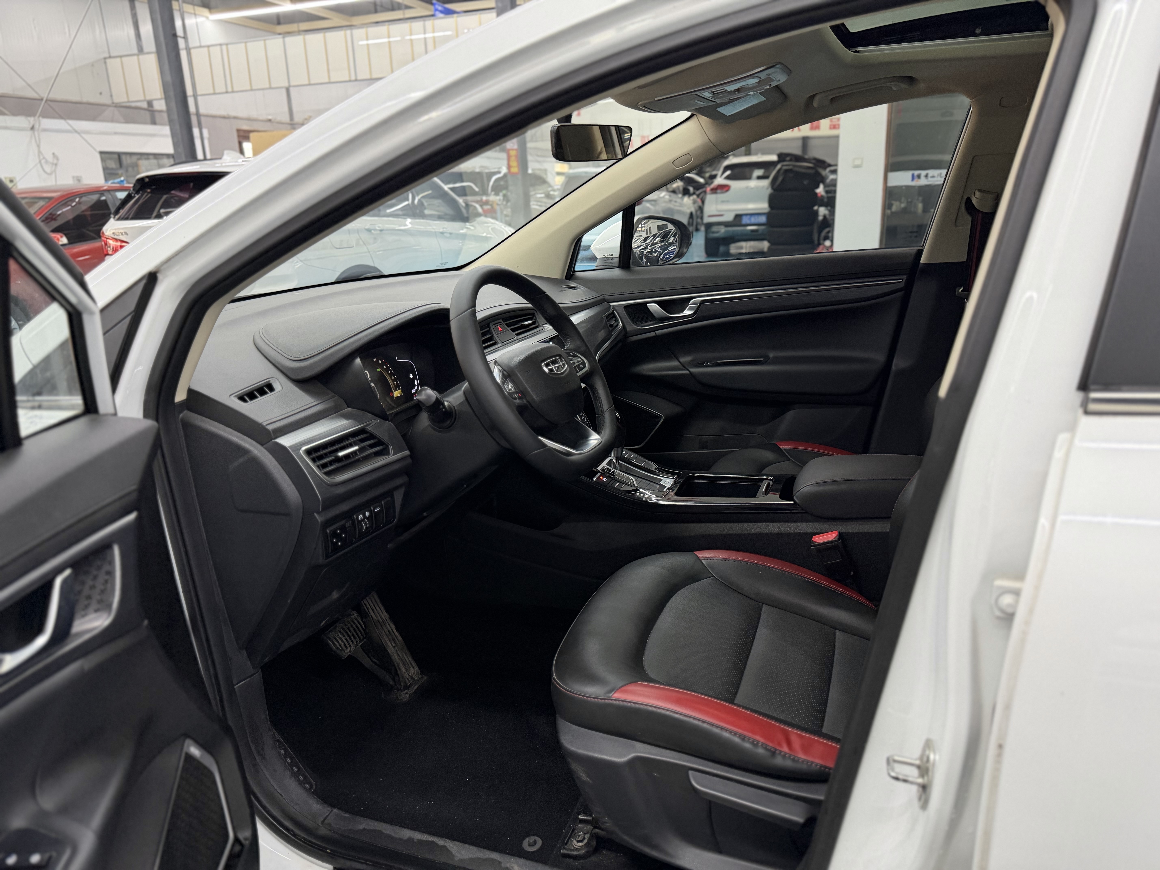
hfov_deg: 71.6
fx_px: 804
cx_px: 580
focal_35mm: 24
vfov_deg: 56.8
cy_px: 435
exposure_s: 1/50
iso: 320
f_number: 1.78
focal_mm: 6.76
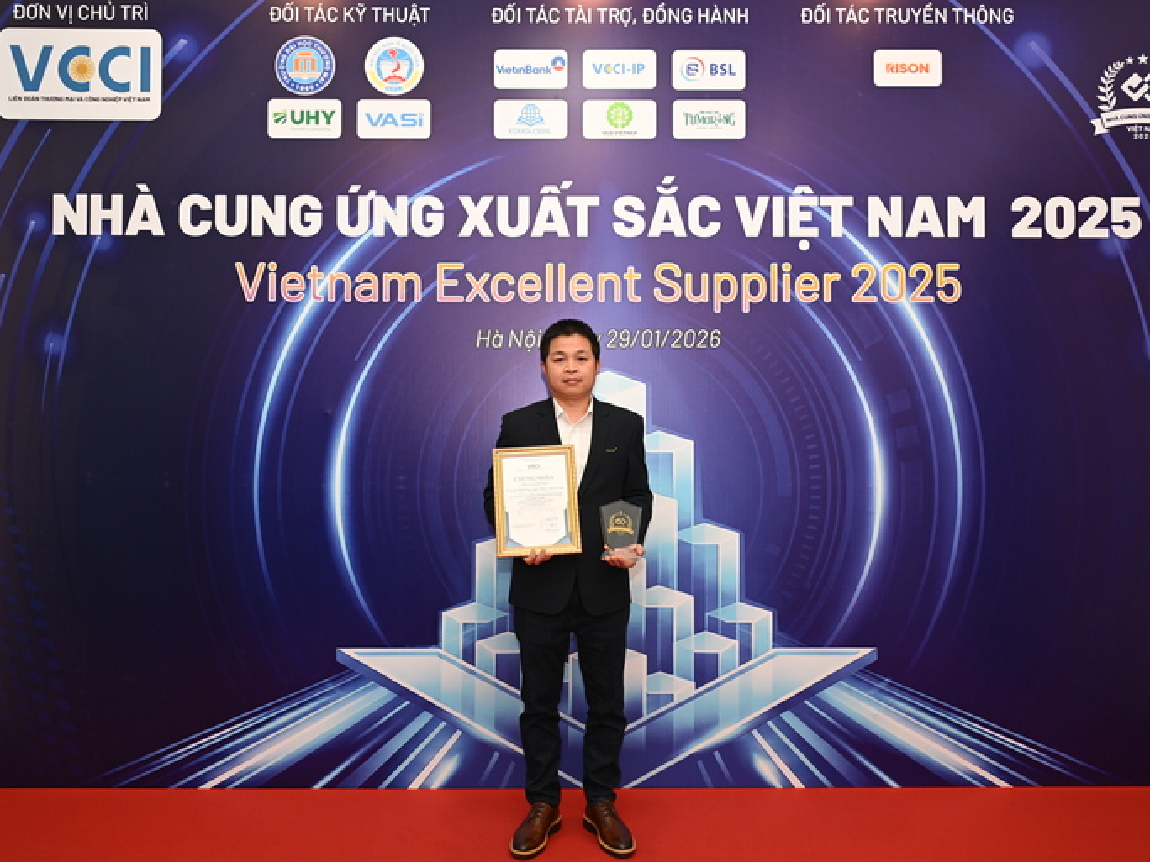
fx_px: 897
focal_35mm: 27
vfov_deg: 51.4
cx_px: 570
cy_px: 436
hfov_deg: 65.3
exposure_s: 1/160
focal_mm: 24
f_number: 3.5
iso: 640
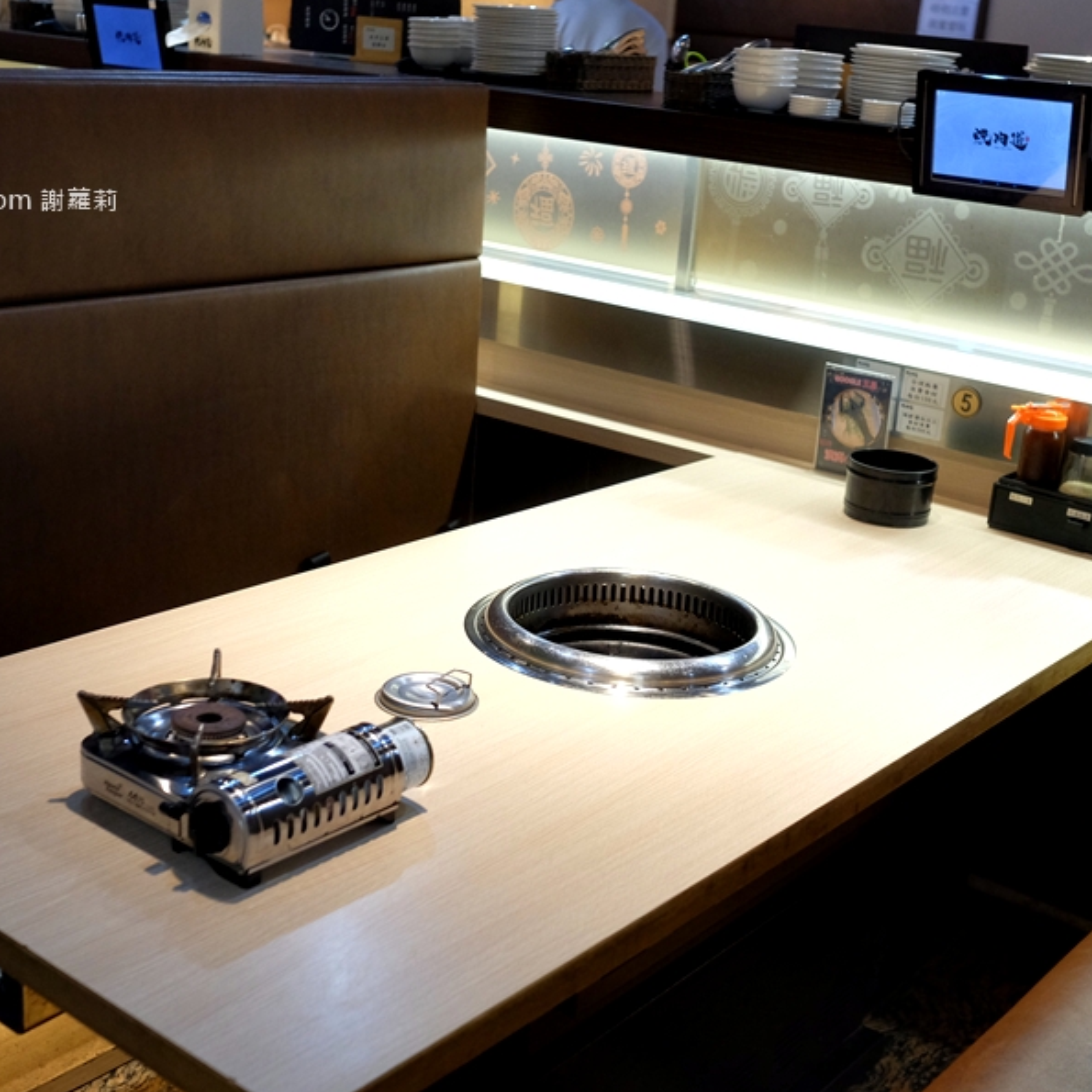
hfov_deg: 37.5
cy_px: 549
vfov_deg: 37.6
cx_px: 571
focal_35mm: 45
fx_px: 1606
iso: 1600
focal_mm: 23
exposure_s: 1/125
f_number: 3.2
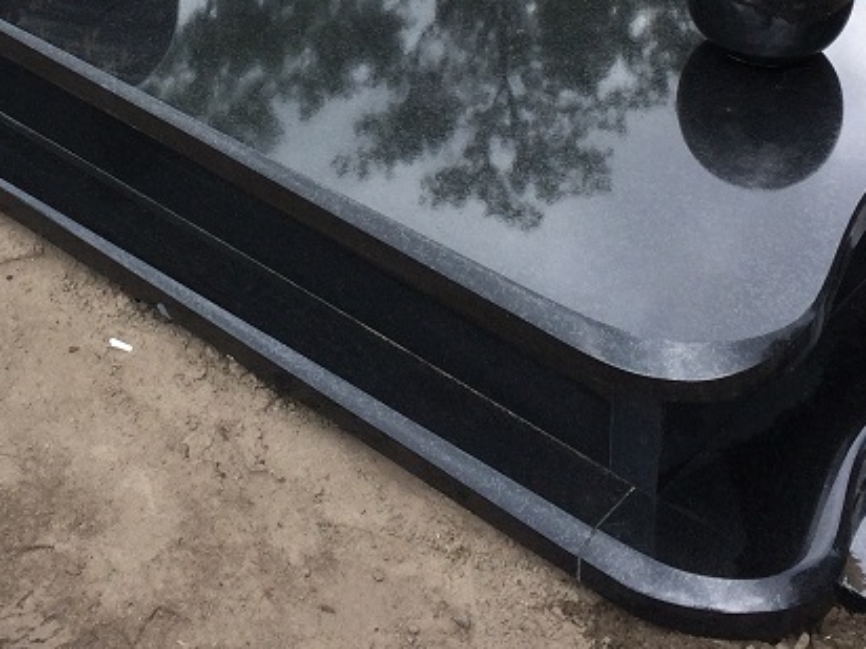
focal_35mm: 72
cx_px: 263
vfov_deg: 19.3
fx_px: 1801
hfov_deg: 26.8
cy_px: -124
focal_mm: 4.15
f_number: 2.2
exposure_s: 1/432
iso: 32
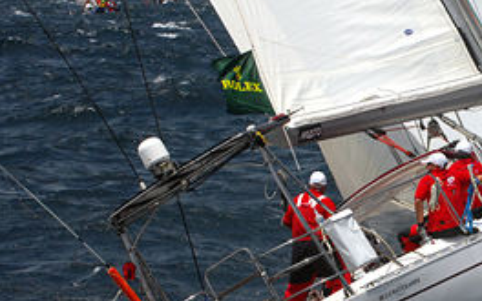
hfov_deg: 6.2
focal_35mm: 340
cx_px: 489
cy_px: 218
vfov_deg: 3.9
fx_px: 4466
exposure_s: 1/1000
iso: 400
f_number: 9.5
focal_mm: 98
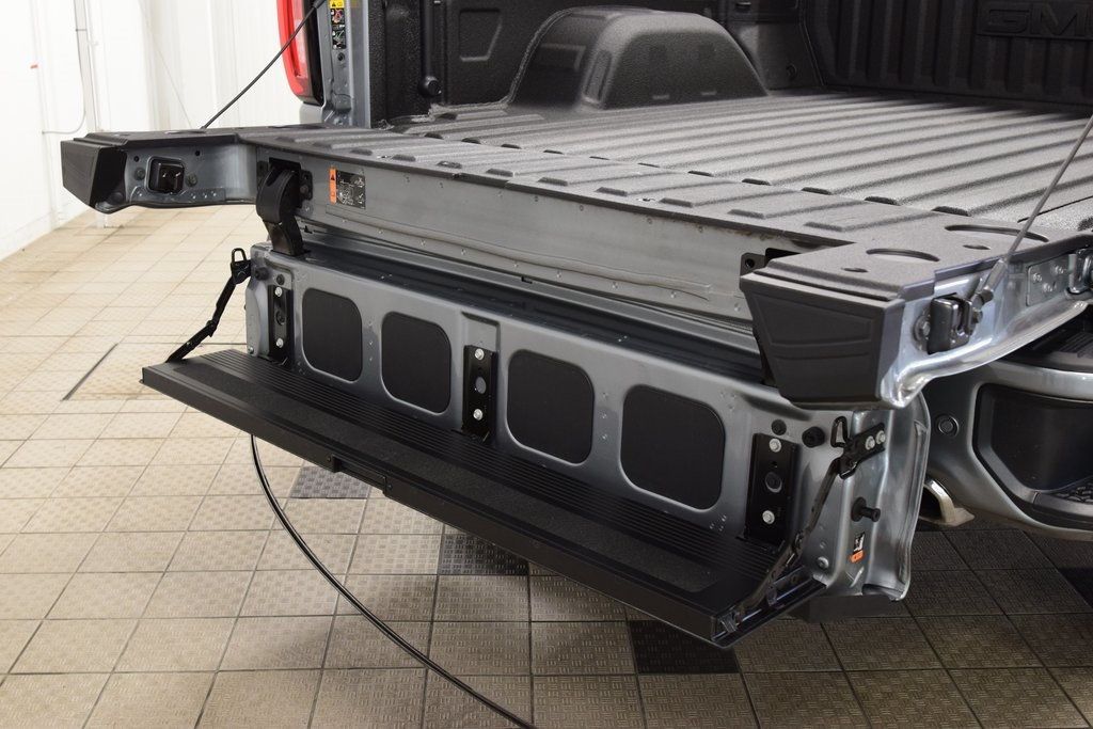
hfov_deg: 49.5
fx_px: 1184
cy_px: 364
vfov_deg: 34.2
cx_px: 546
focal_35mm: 39
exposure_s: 1/15
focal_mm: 26
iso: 1000
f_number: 6.3
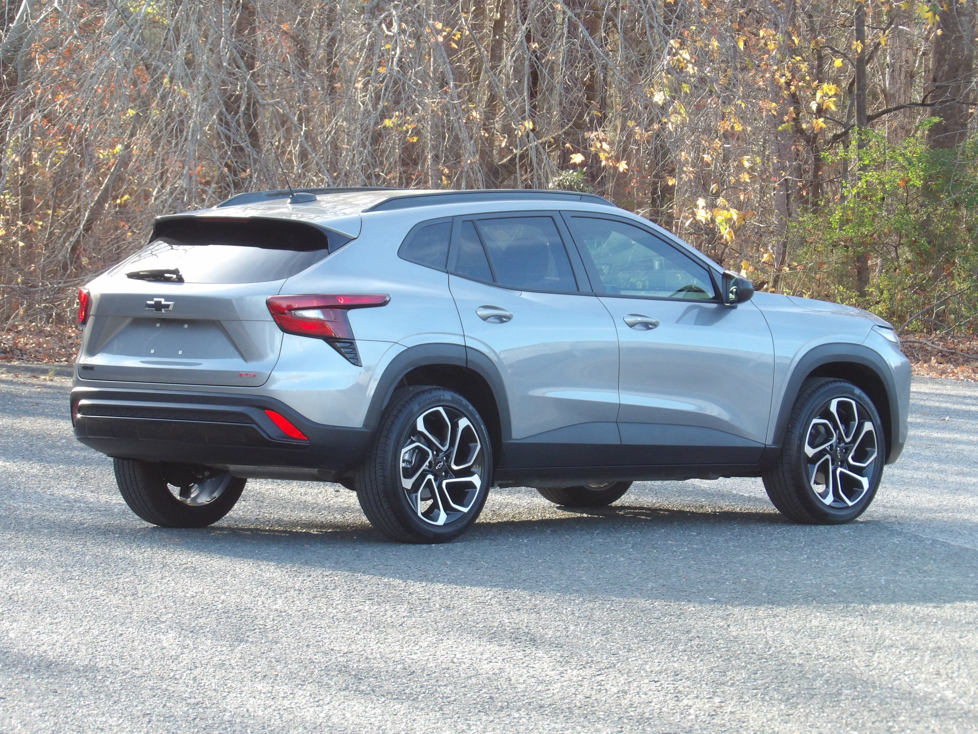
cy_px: 367
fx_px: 5594
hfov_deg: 10.0
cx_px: 489
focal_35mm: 198
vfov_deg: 7.5
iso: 189
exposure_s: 1/100
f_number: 4.5
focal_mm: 35.6
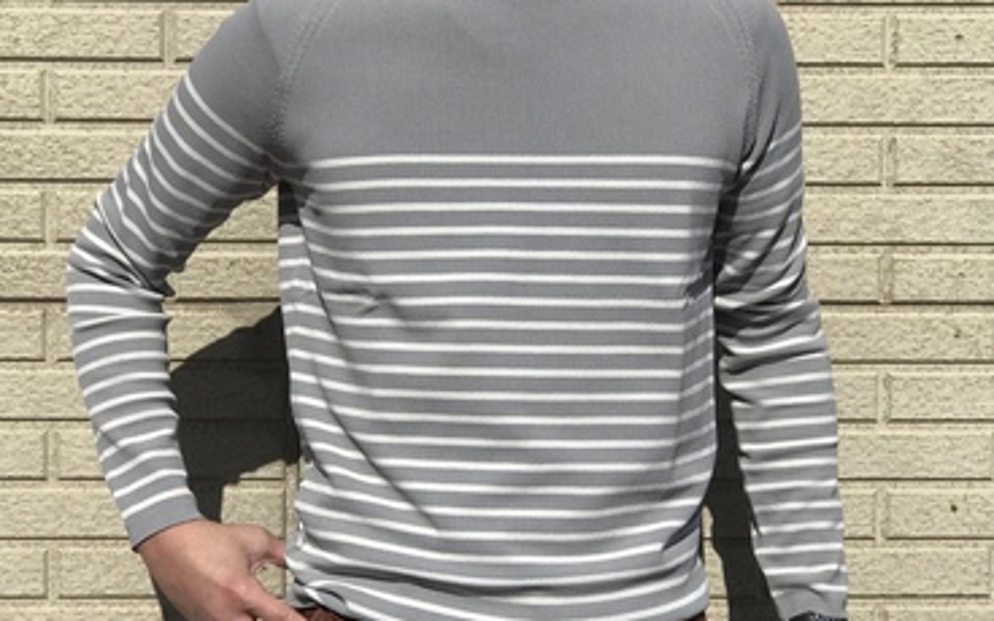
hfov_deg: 25.2
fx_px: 2221
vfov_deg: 15.9
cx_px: 486
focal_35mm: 82
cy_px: 339
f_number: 2.8
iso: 20
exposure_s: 1/2660
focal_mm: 6.6
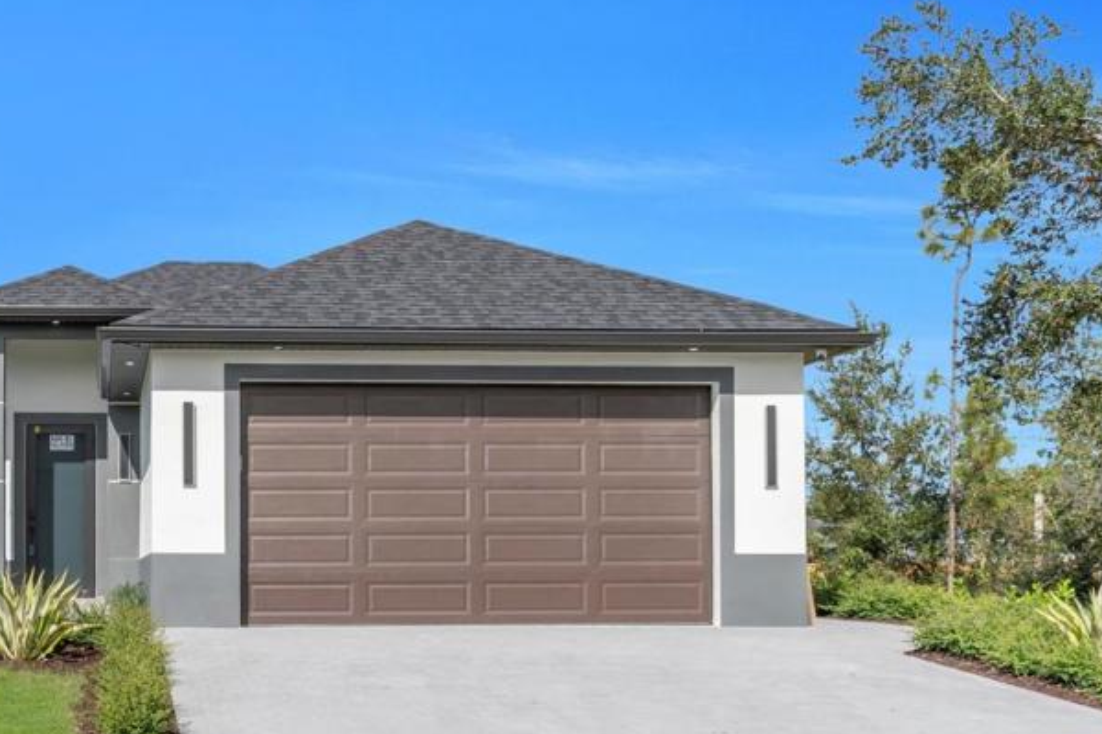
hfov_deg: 35.3
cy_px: 543
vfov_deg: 24.8
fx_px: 1653
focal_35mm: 54
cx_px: 173
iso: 100
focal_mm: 20
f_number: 8
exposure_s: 1/500
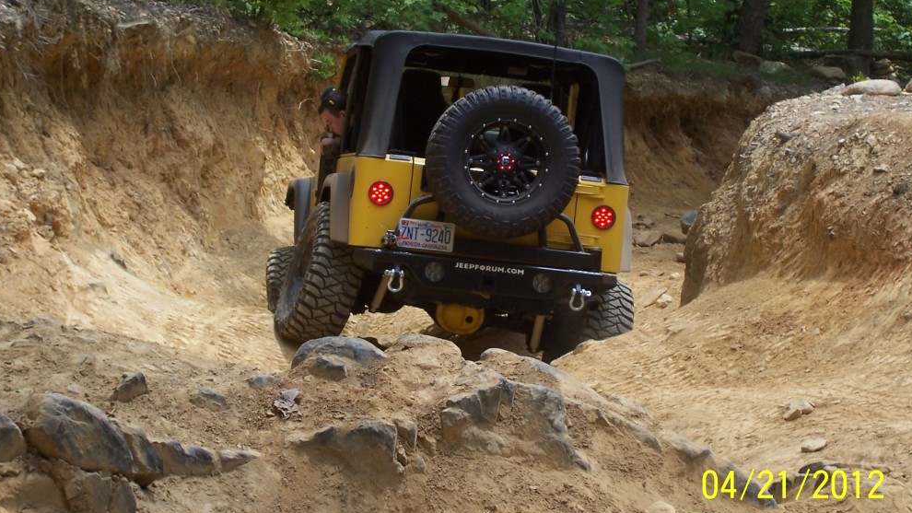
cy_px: 221
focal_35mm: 115
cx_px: 465
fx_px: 2781
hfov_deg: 18.6
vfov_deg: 10.5
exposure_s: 1/350
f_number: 4.6
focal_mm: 16.8
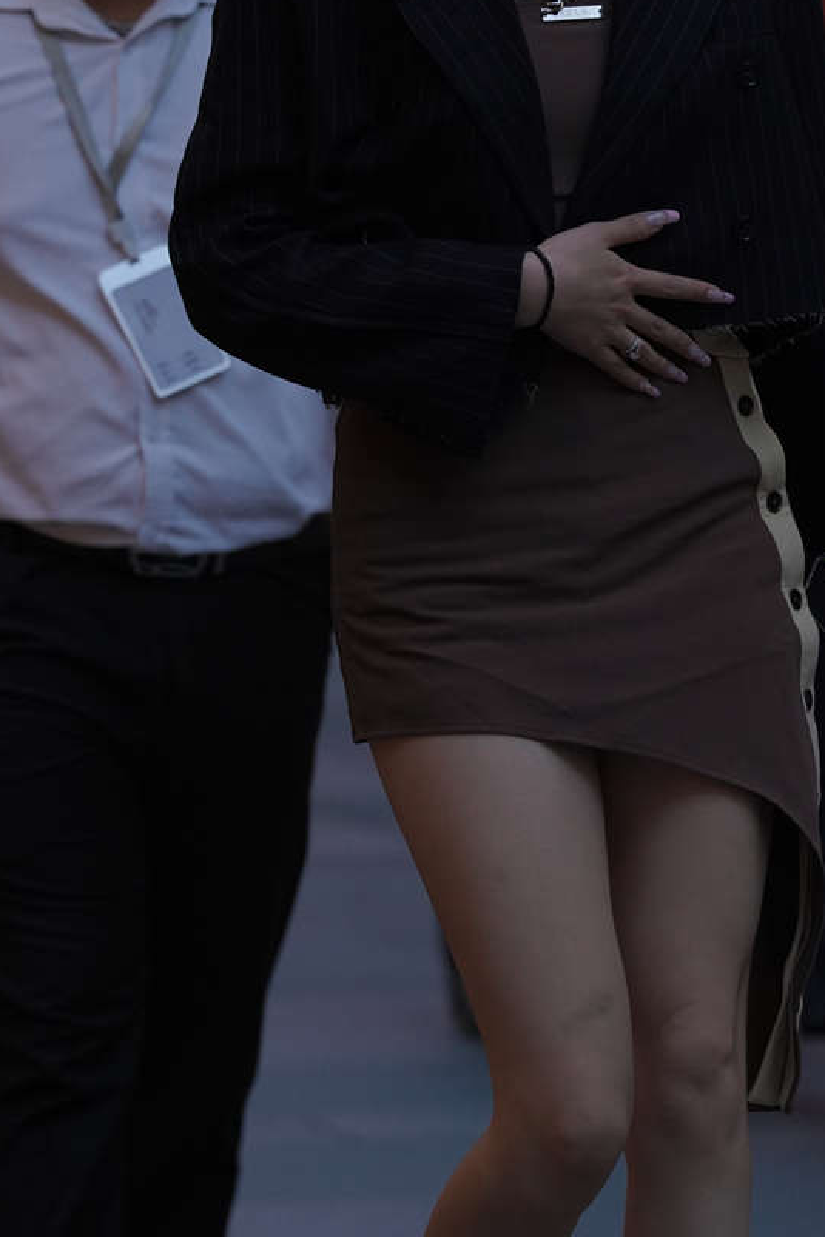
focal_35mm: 303
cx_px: 663
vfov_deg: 6.8
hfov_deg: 4.5
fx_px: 10410
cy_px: 577
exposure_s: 1/400
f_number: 3.5
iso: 800
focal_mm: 135
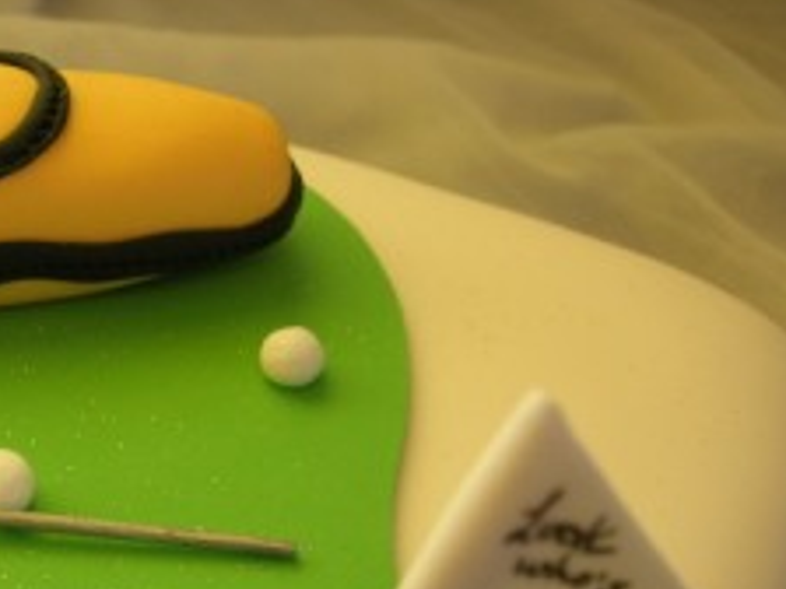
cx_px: 67
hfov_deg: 24.8
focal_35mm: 76
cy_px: 578
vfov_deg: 18.9
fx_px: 1726
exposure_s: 1/142
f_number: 2.8
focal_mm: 7.8
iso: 64
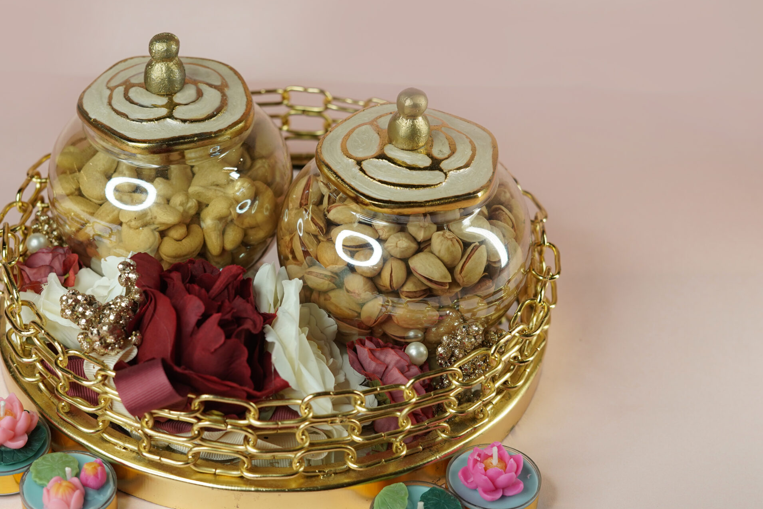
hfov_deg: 30.0
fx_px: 1420
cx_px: 336
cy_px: 269
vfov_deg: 20.3
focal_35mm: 67
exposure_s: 1/125
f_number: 4.5
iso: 250
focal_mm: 50
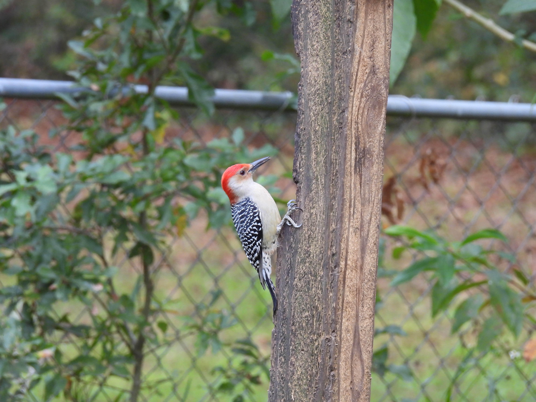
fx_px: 9291
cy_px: 201
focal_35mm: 600
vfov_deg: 2.5
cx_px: 268
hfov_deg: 3.3
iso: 400
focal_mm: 107
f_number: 5
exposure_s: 1/80
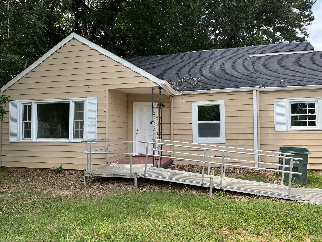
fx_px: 242
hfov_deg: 67.3
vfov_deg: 53.1
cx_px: 161
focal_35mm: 26
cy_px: 121
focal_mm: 5.1
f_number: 1.6
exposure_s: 1/1748
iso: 50
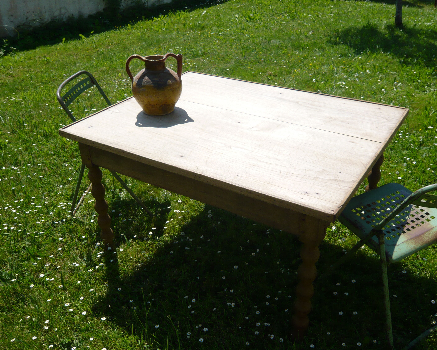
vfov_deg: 43.4
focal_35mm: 34
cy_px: 173
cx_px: 221
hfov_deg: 52.8
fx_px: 440
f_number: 9
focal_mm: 5.2
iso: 100
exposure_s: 1/200
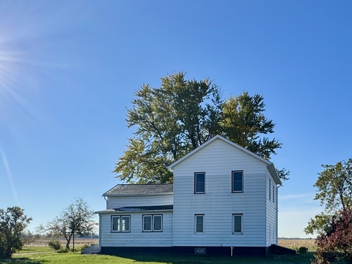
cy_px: 225
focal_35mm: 37
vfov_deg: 36.8
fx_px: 376
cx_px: 223
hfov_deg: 49.6
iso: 40
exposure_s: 1/2083
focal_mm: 2.22
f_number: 2.2
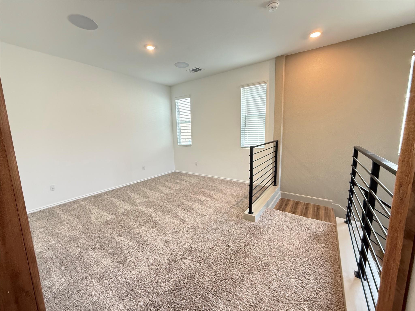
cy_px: 156
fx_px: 168
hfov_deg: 102.1
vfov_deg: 85.7
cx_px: 208
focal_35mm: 14
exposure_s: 1/60
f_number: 2.2
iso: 500
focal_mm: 2.22
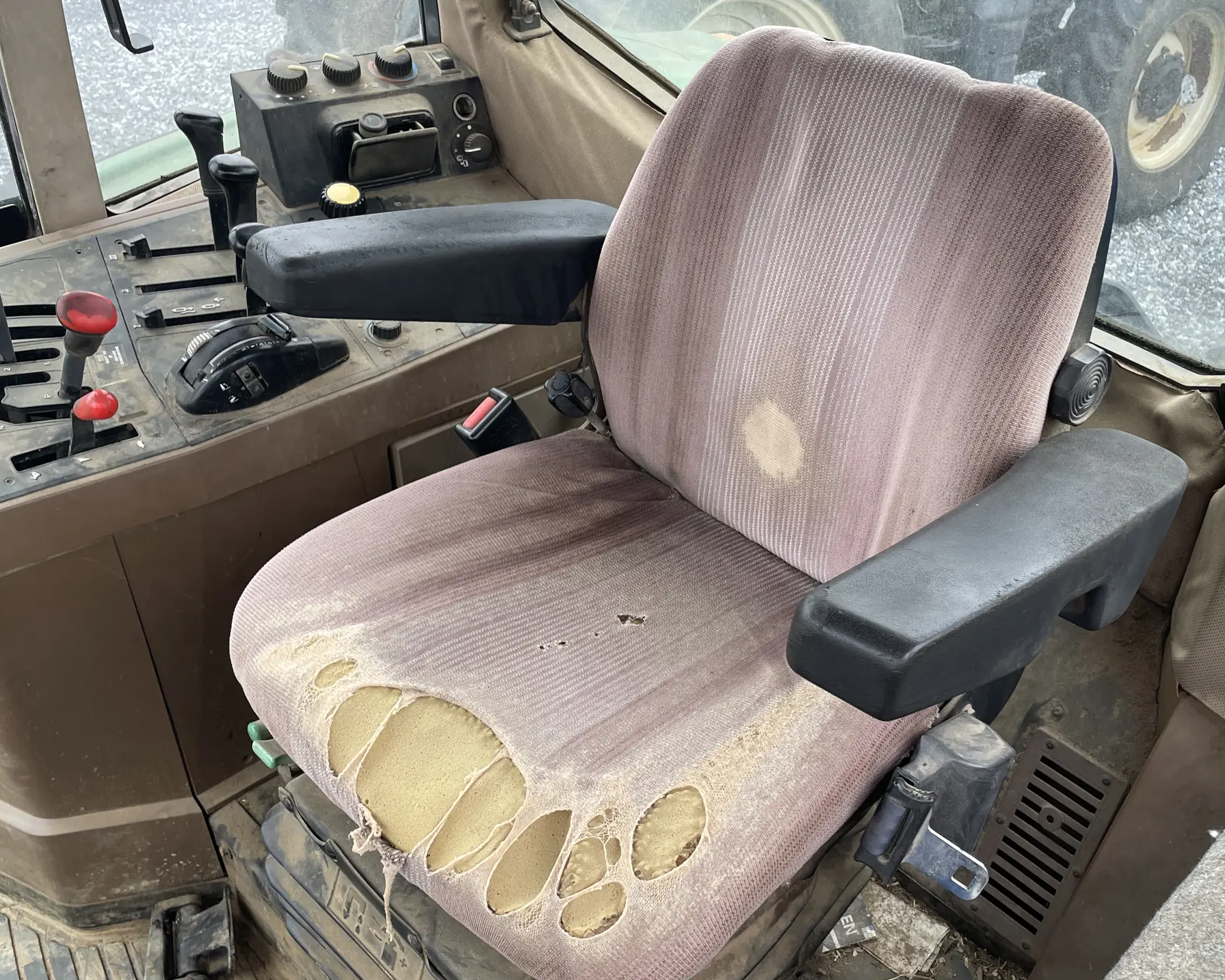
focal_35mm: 34
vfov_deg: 43.3
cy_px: 548
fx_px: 1233
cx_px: 726
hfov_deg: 52.5
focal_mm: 4.2
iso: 50
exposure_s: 1/121
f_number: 1.6
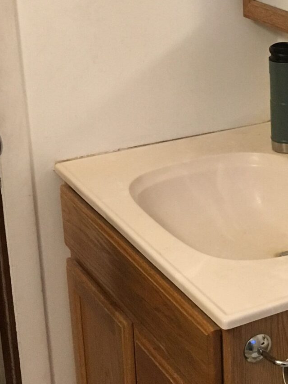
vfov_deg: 22.4
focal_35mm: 87
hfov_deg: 16.4
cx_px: 328
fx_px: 965
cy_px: 128
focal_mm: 4.15
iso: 125
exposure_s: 1/30
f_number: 2.2
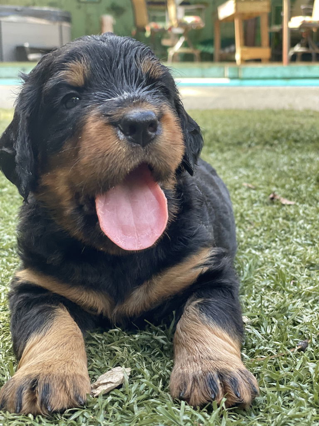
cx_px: 160
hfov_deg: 28.0
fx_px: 639
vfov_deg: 36.8
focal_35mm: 52
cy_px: 213
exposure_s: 1/122
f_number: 2
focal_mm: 6
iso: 80
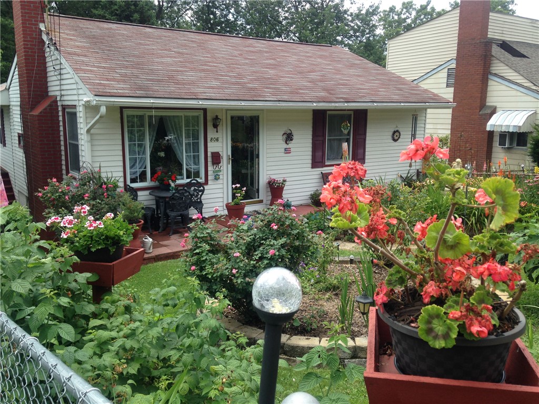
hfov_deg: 55.4
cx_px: 270
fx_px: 514
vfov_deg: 42.9
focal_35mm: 33
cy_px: 202
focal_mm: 4.12
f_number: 2.4
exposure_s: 1/695
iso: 50
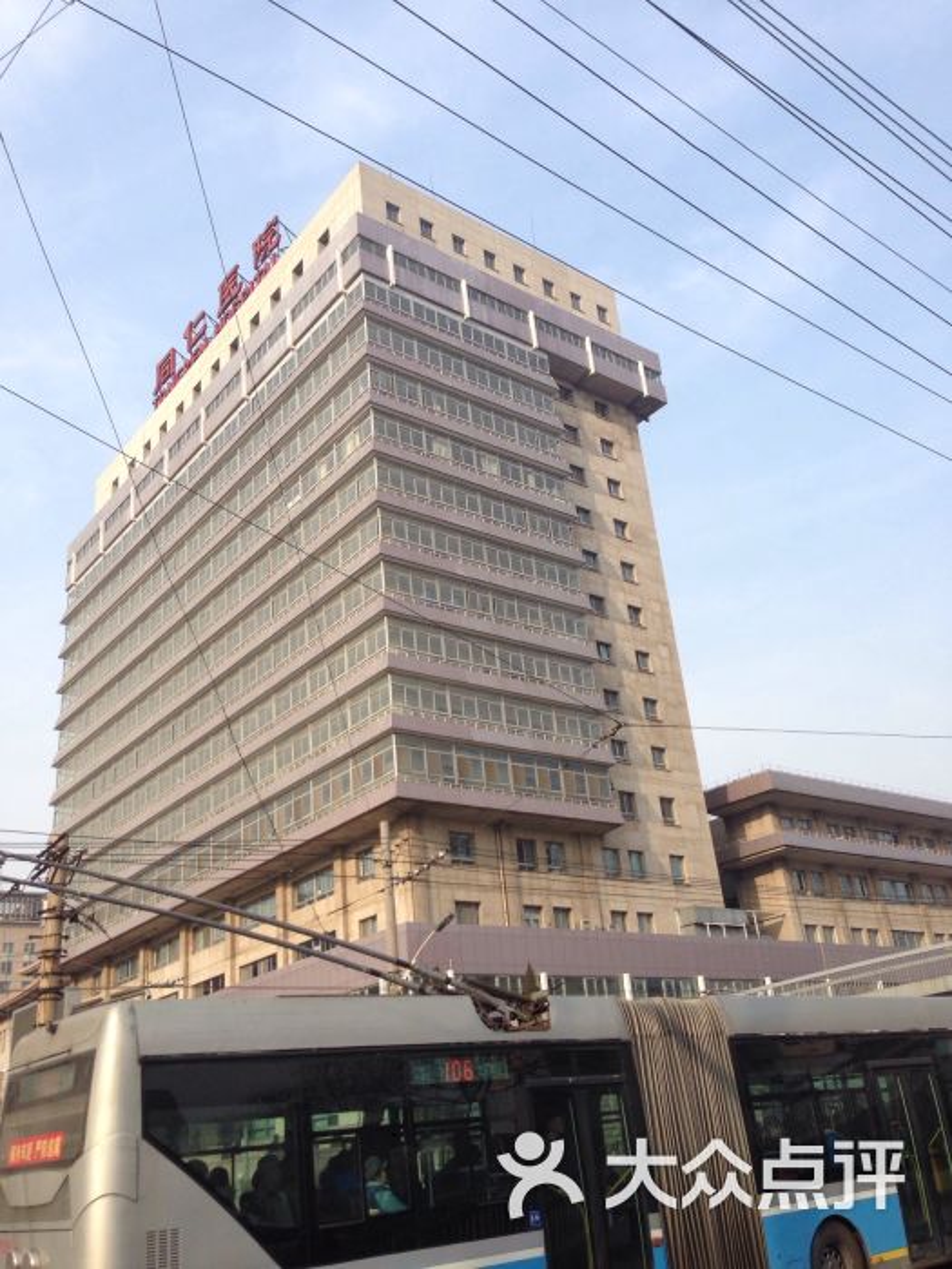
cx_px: 476
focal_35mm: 33
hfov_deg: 42.9
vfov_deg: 55.4
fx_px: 1210
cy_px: 634
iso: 50
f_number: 2.4
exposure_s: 1/821
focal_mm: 4.12
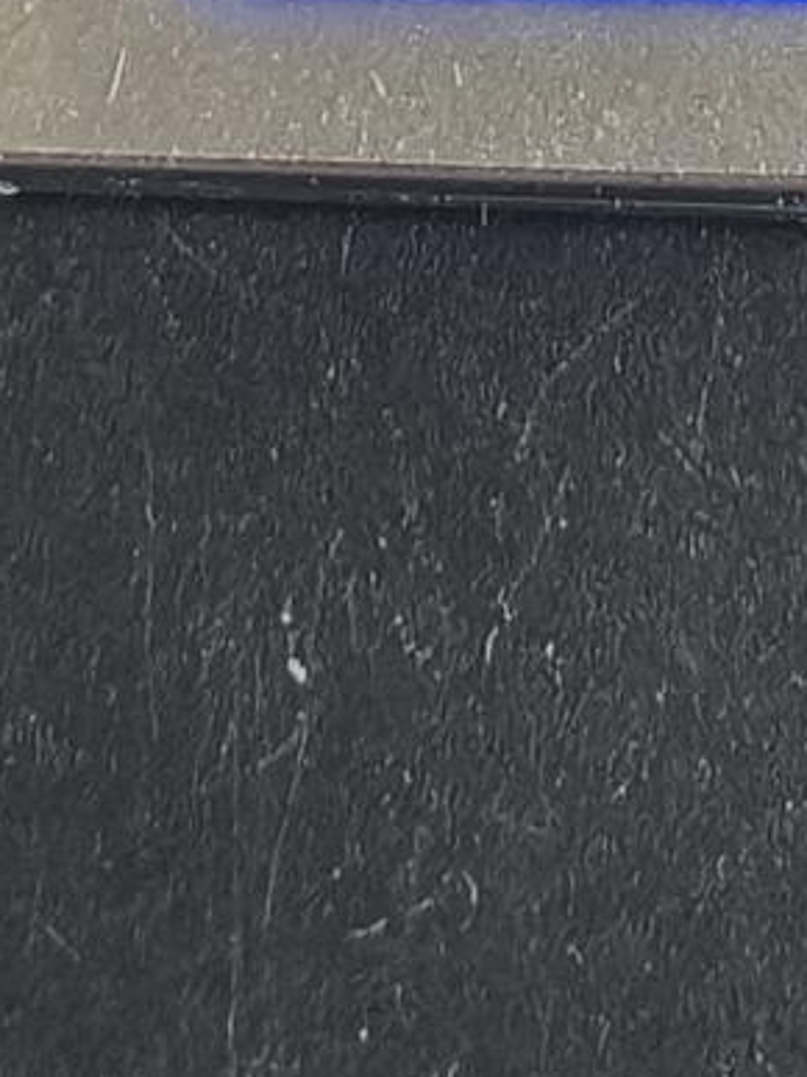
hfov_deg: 13.4
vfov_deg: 17.1
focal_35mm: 107
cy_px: -387
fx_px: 3328
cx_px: 1021
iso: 2500
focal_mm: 2.32
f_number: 2
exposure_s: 1/20
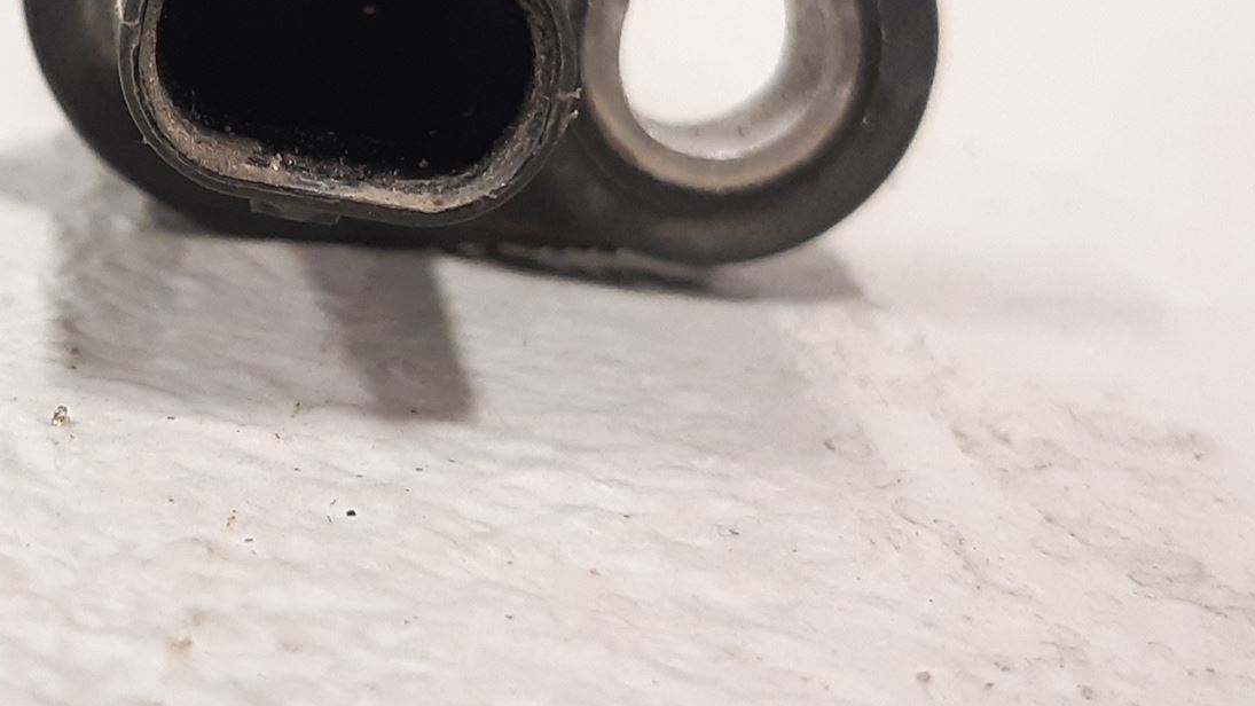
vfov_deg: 22.3
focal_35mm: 53
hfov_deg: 37.7
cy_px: 139
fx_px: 1764
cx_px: 248
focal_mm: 3.93
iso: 200
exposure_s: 1/33
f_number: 1.7
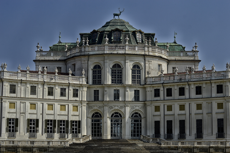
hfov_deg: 27.0
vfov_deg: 18.1
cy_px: 76
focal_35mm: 75
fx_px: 479
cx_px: 115
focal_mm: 50
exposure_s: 1/500
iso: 100
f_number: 8
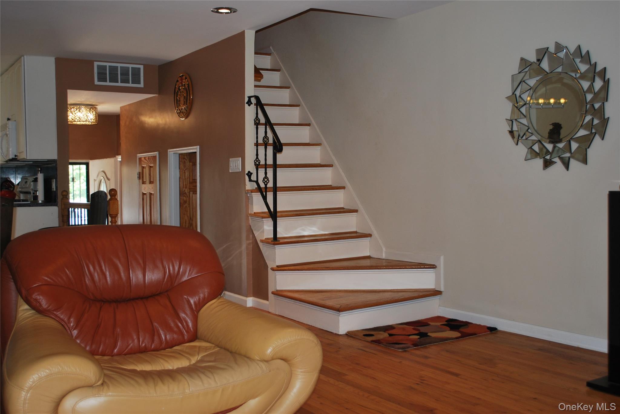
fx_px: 672
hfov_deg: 49.5
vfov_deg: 34.3
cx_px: 310
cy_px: 207
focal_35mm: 39
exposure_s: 1/60
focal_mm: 26
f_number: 4.2
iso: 200
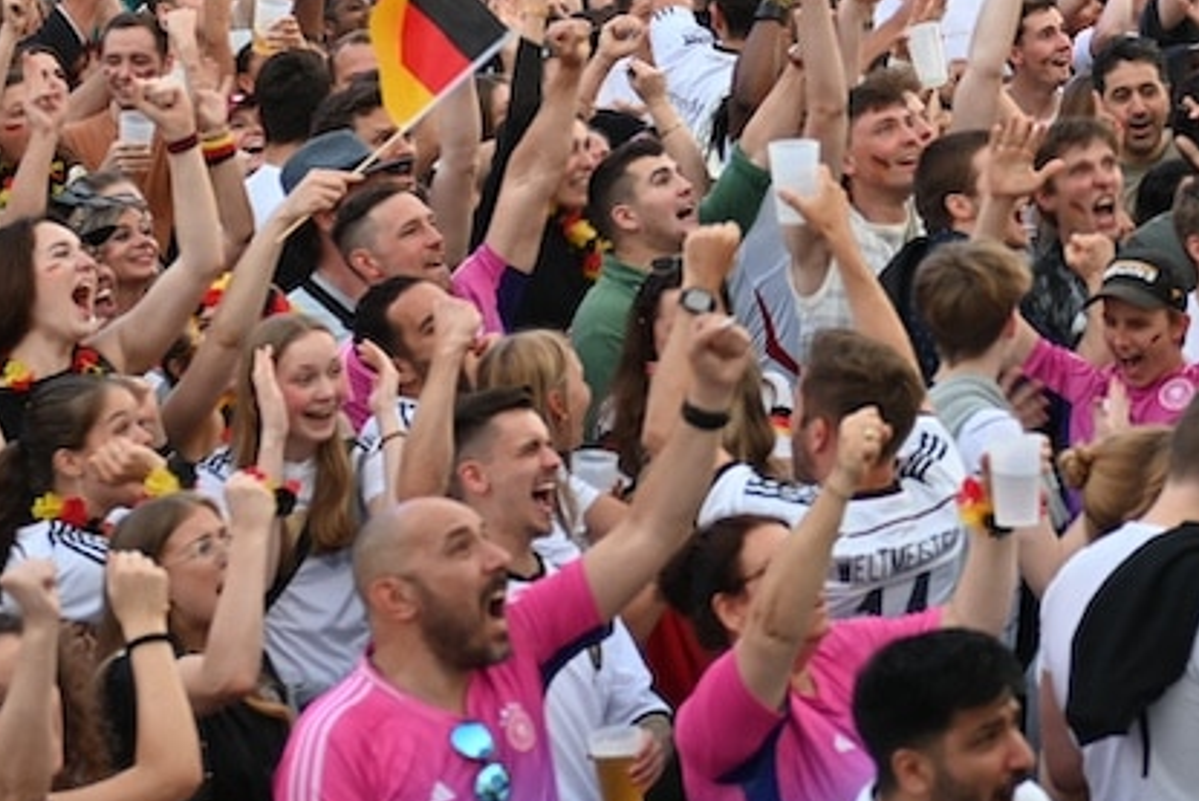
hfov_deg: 13.7
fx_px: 4931
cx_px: 1208
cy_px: -19
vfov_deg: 9.2
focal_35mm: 148
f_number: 2.8
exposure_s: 1/100
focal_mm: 60
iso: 140
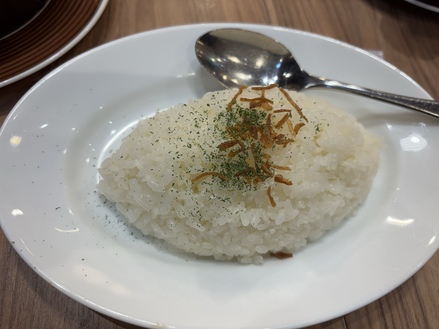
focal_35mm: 26
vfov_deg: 53.1
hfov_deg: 67.3
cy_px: 164
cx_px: 220
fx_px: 330
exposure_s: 1/100
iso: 64
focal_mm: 5.96
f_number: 1.6
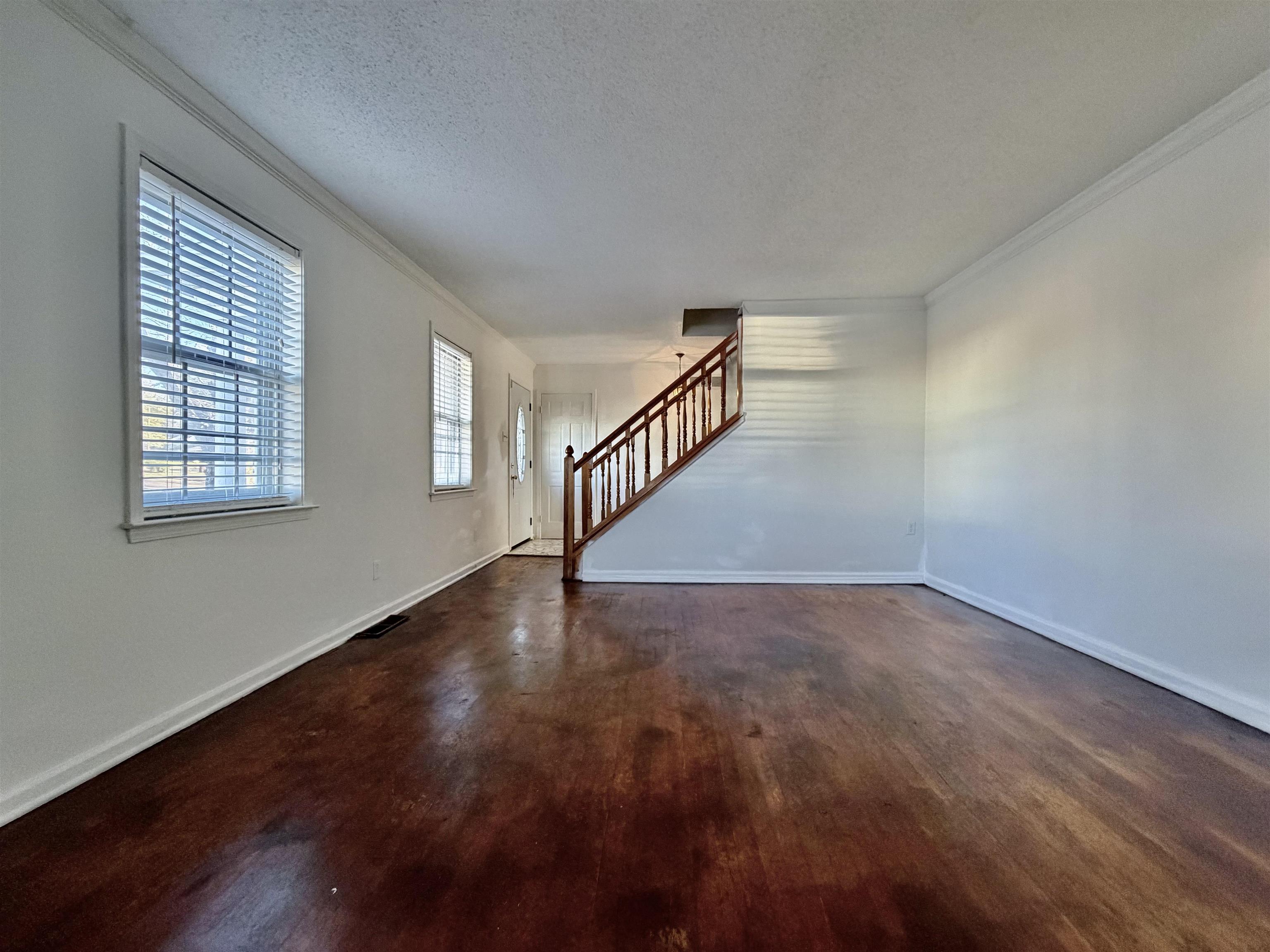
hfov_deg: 102.1
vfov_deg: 85.7
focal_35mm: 14
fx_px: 514
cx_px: 635
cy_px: 476
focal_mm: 2.22
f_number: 2.2
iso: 320
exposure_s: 1/60
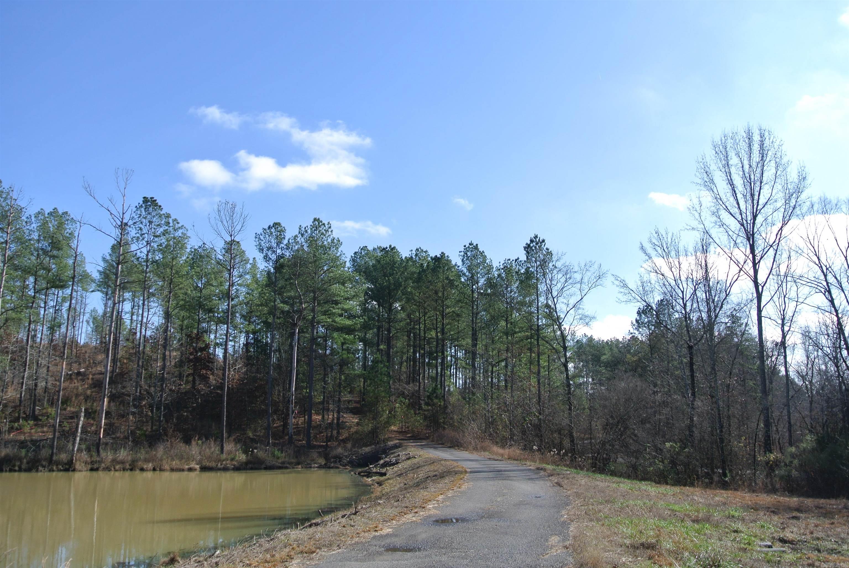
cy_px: 284
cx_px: 424
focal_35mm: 30
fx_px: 708
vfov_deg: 43.7
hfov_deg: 61.9
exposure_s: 1/500
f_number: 5
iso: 100
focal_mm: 11.4
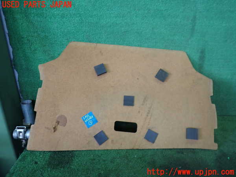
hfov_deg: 60.0
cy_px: 88
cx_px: 118
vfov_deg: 46.8
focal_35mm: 30
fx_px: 205
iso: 200
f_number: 2.3
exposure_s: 1/40
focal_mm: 5.4
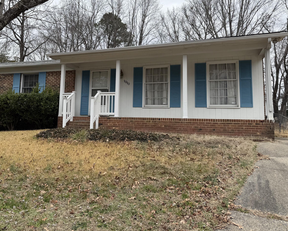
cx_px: 107
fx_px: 264
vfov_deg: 46.9
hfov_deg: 56.4
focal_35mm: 31
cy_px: 93
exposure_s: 1/1139
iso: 80
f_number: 1.78
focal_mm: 6.76
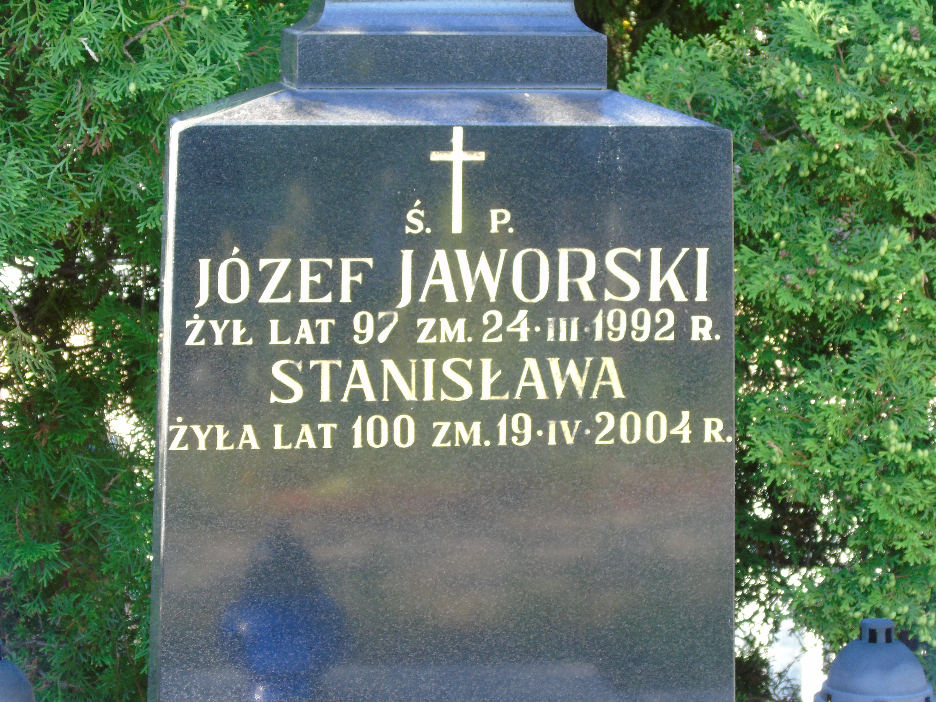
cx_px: 457
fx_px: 3001
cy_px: 358
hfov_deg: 17.7
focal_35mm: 111
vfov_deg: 13.3
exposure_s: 1/30
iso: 100
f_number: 4.4
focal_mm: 19
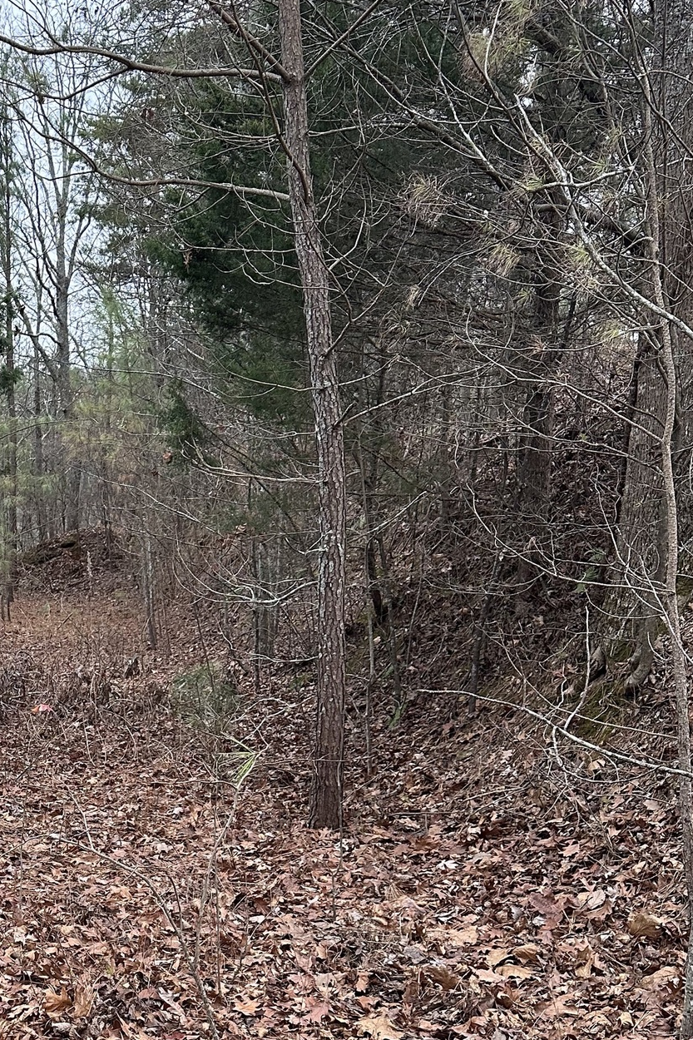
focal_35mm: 46
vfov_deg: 41.9
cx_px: 17
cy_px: 728
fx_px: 1329
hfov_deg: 27.7
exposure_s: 1/85
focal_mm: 6.86
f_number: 1.78
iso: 250
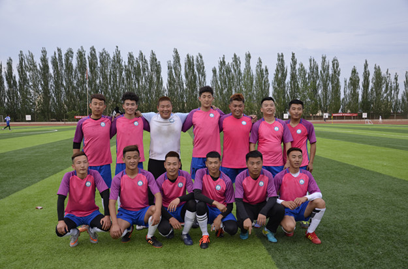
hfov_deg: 59.6
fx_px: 356
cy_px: 134
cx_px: 204
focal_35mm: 32
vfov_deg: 41.5
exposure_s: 1/60
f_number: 3.8
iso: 100
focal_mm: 21
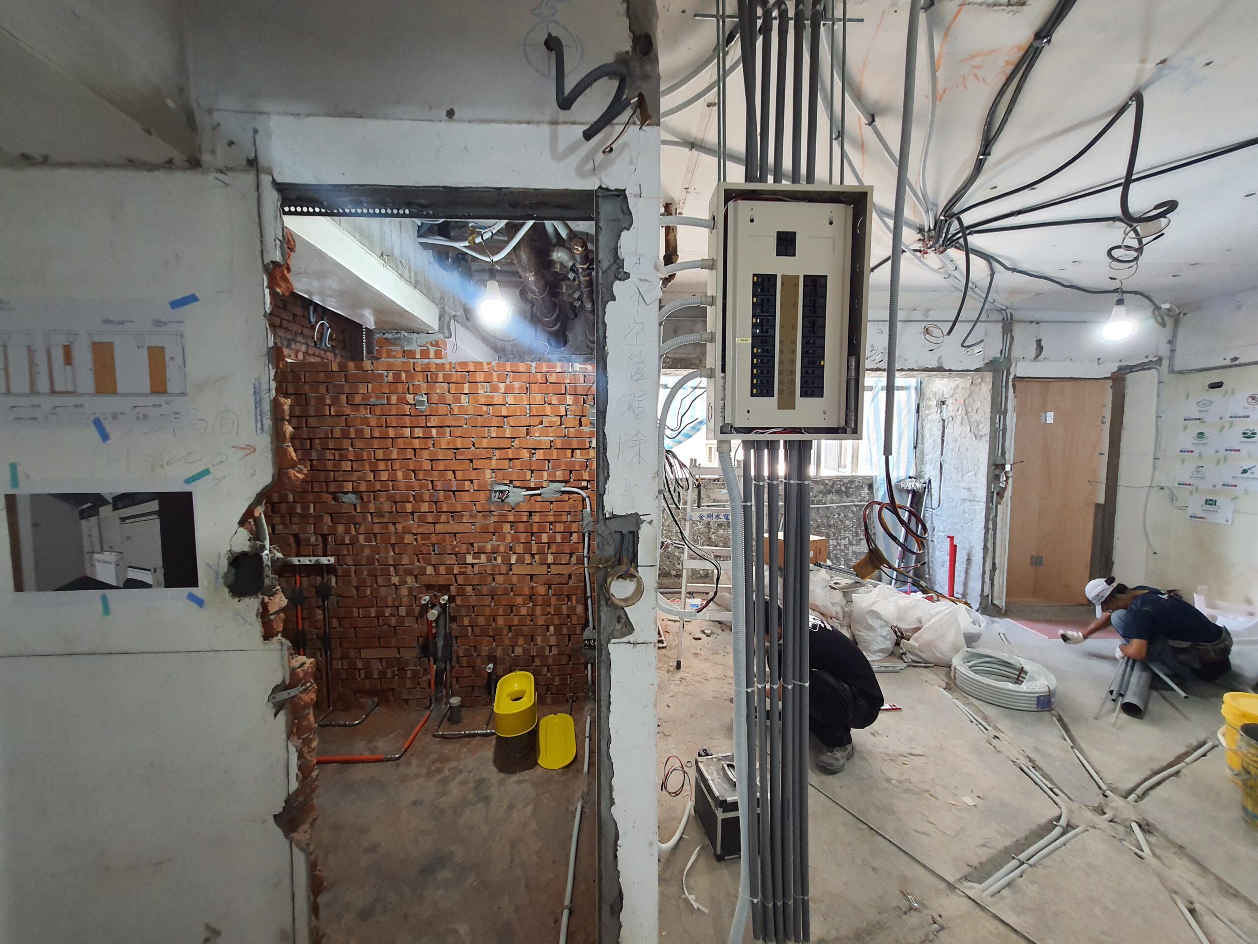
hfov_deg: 106.2
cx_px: 629
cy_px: 472
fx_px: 472
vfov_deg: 89.9
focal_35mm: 13
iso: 200
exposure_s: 1/60
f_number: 2.2
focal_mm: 1.74
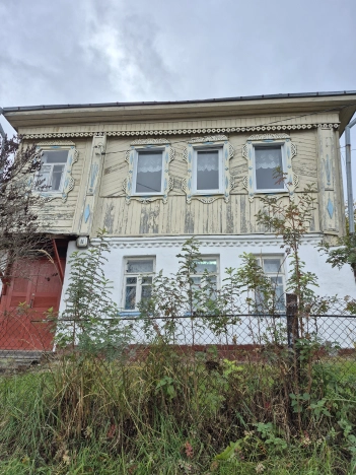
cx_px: 178
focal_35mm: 23
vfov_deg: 73.9
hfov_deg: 58.9
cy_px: 238
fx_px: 315
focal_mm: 5.4
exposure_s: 1/301
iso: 25
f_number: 1.8
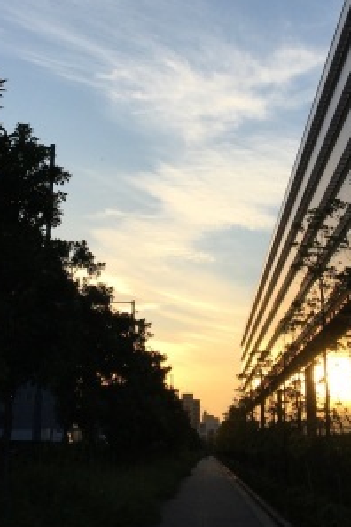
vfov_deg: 32.6
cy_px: 170
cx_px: 204
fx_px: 892
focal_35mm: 61
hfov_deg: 22.2
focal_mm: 4.15
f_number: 2.2
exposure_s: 1/1789
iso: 25
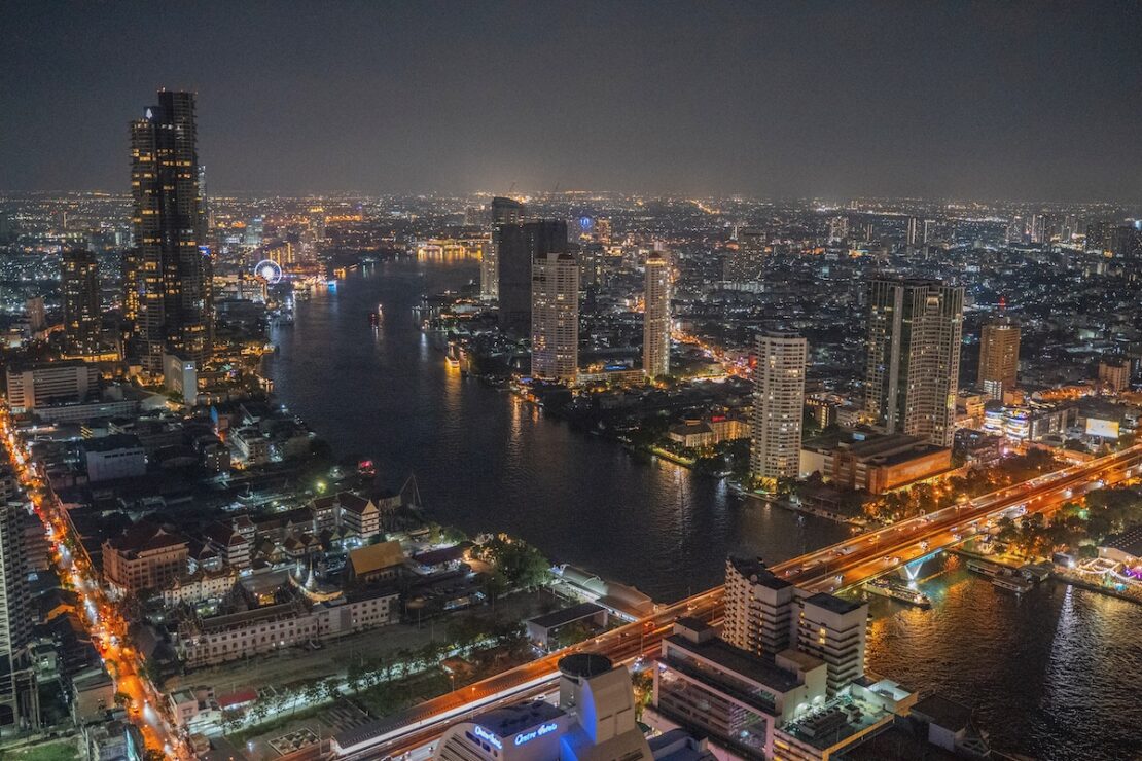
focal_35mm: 34
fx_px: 1078
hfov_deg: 55.8
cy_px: 380
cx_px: 571
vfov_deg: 38.9
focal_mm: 34
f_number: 2.8
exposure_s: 1/40
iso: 12800
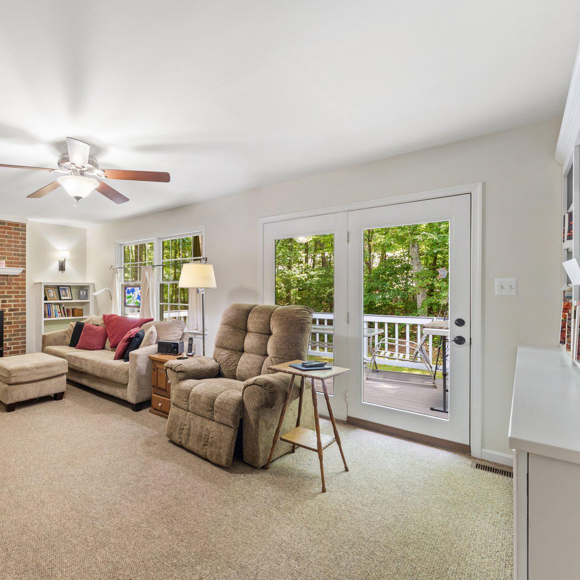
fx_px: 341
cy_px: 291
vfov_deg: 80.7
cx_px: 174
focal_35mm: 18
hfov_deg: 77.0
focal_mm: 14
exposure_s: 1/2.5
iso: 640
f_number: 8
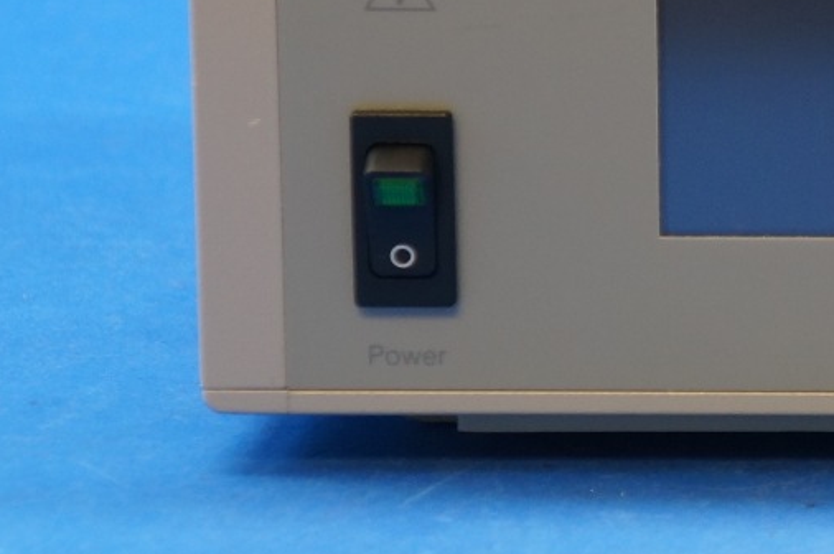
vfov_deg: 6.4
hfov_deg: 9.4
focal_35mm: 214
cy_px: -35
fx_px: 4942
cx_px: 1210
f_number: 5
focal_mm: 45
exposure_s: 1/50
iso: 400
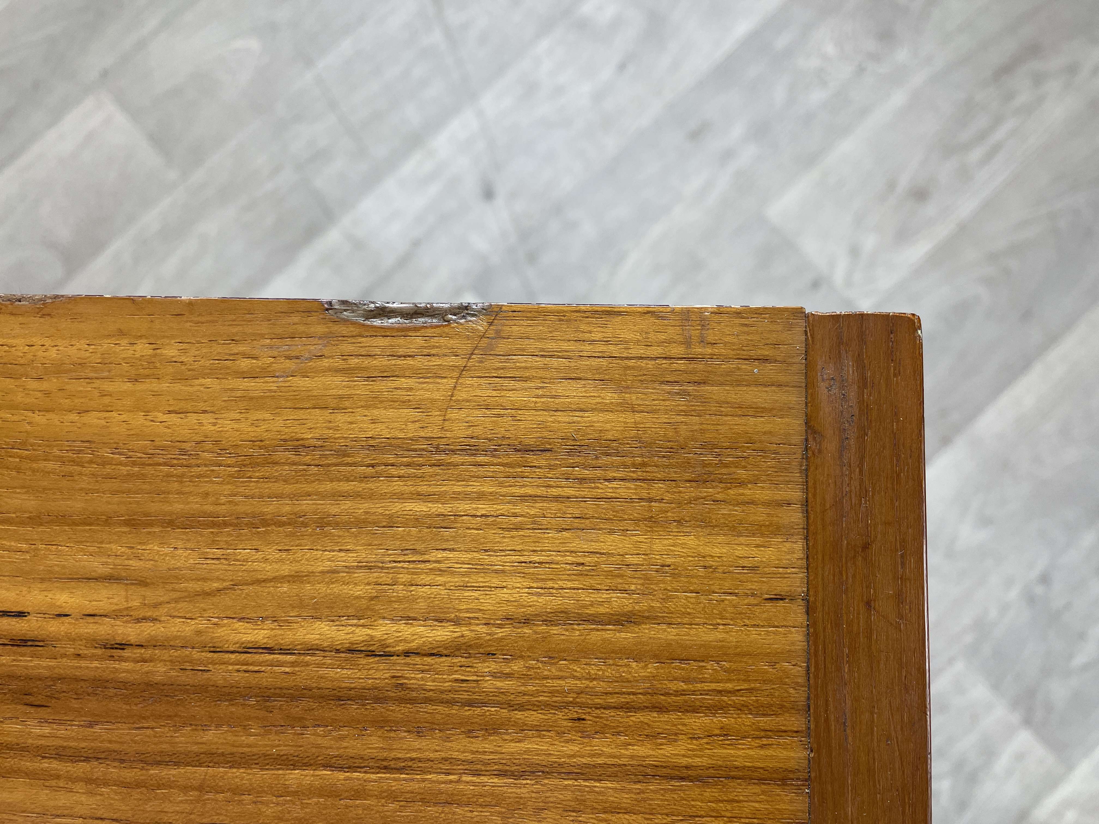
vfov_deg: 53.1
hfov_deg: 67.3
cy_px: 412
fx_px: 825
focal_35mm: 26
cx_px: 550
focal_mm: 4.2
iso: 64
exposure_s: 1/100
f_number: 1.6
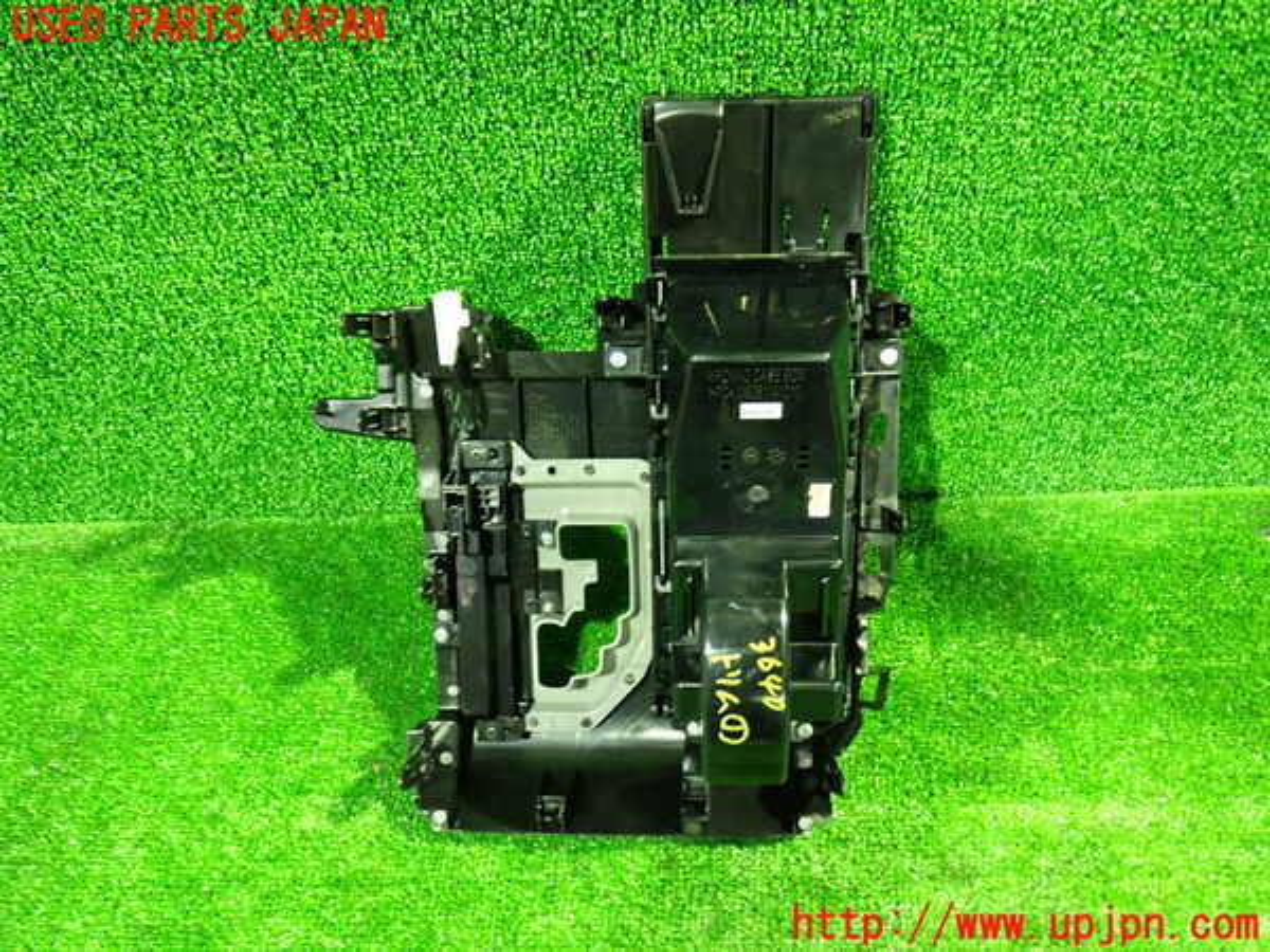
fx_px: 1101
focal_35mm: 30
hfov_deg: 60.0
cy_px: 476
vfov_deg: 46.8
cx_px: 635
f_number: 2.3
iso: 800
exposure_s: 1/10
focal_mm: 5.4
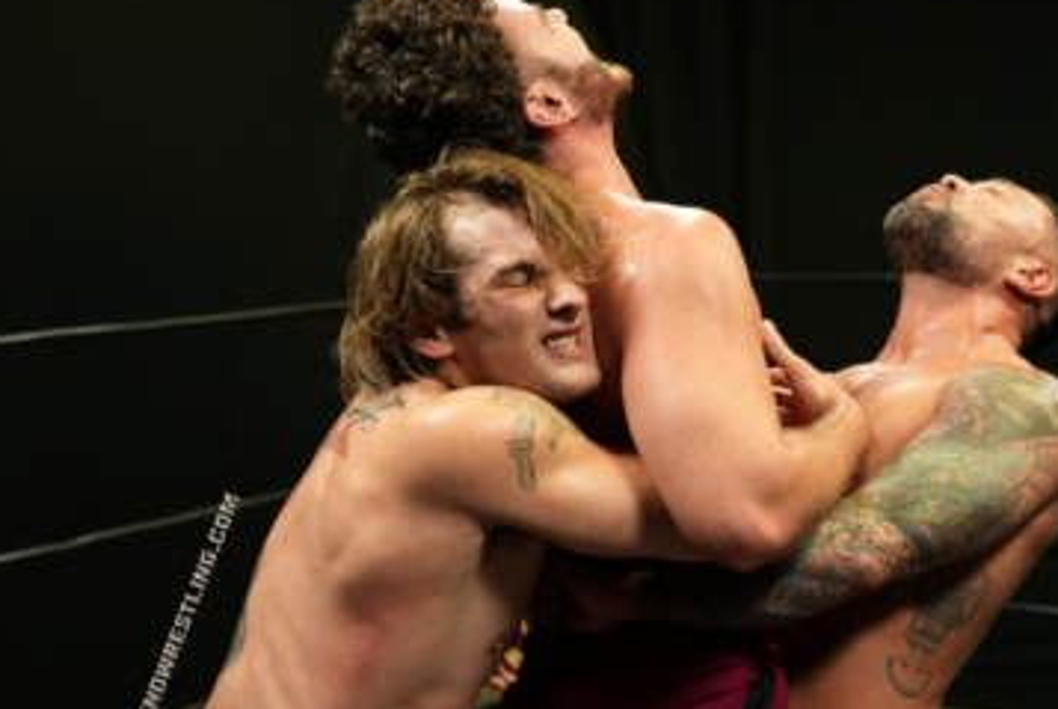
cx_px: 581
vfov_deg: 24.2
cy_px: 403
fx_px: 1648
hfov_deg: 35.6
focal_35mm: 56
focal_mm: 40
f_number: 2.8
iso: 3200
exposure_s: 1/125
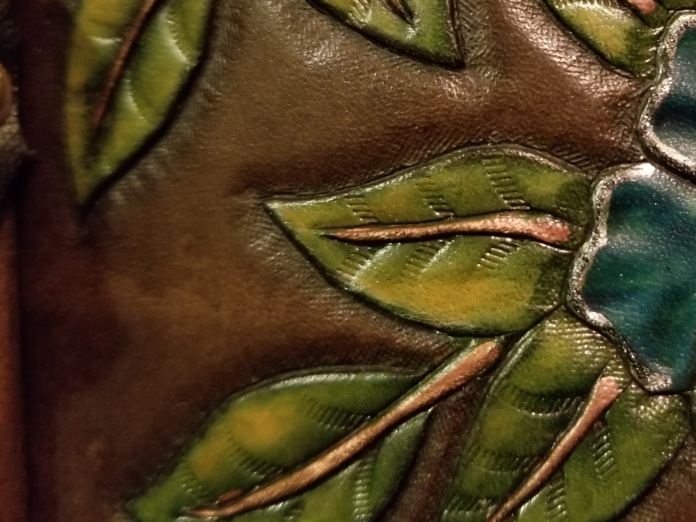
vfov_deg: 30.8
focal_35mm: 46
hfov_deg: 38.8
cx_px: 603
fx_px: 925
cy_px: 114
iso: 800
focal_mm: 4.25
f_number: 1.7
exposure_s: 1/10
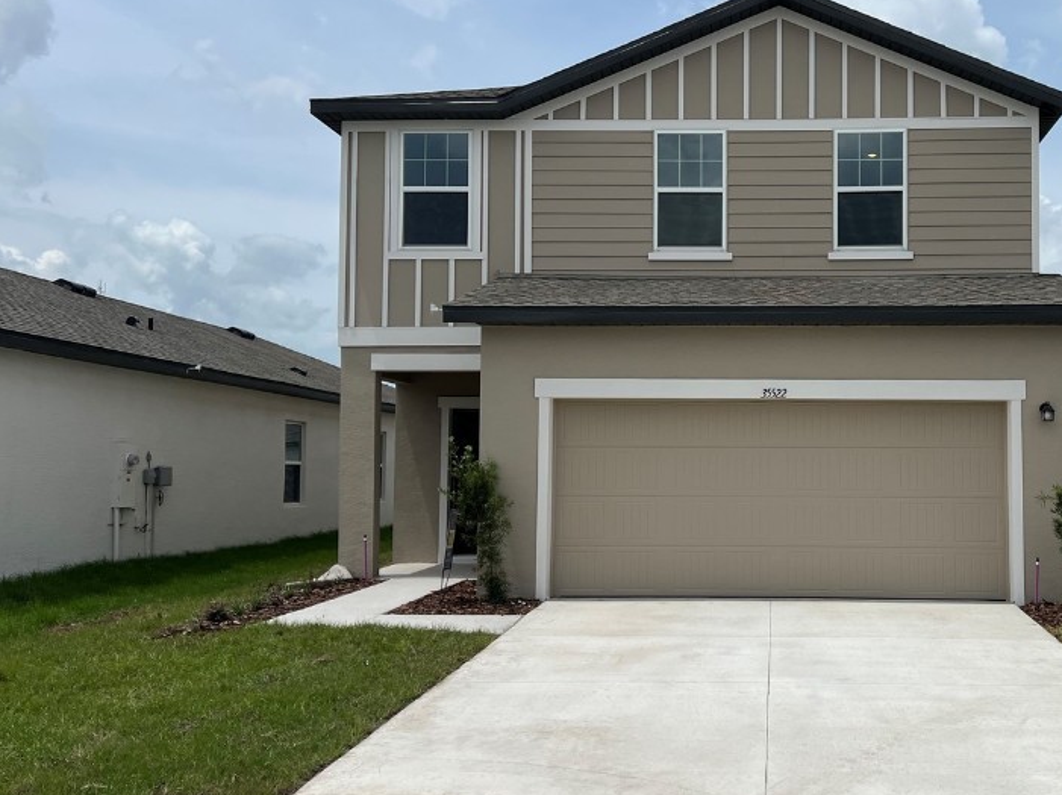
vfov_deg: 37.7
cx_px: 750
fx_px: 1165
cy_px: 401
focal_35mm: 38
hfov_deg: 47.8
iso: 50
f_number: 1.5
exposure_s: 1/9434
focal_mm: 5.7
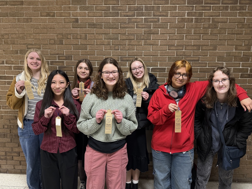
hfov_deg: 71.6
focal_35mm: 24
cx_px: 126
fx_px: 175
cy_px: 94
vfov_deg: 56.8
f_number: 1.78
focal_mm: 6.76
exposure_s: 1/60
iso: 500
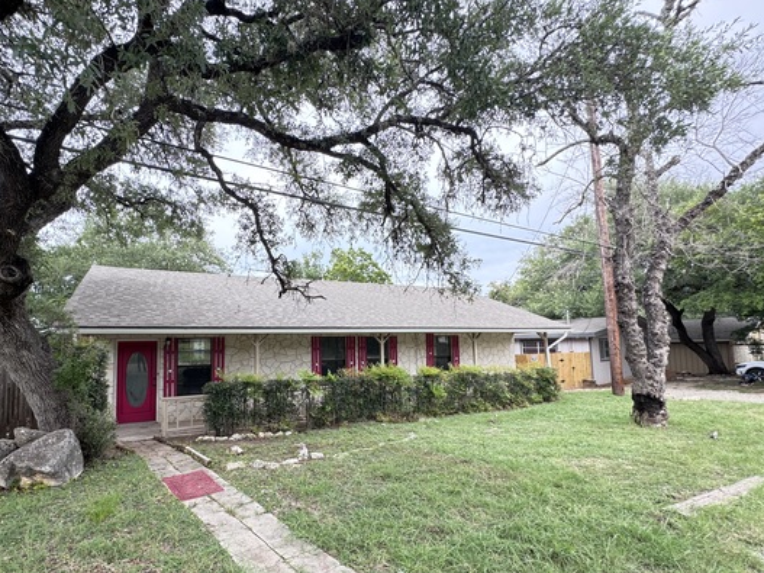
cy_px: 315
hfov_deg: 90.4
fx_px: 375
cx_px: 323
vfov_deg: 74.5
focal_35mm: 17
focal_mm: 2.22
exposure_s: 1/115
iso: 40
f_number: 2.2
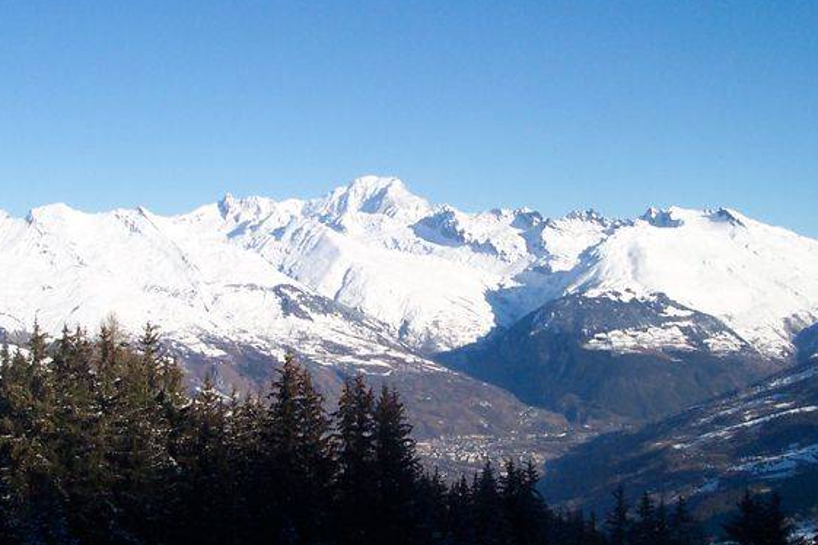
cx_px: 332
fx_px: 1386
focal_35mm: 61
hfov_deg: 32.8
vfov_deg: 22.3
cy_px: 243
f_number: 4.8
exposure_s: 1/1000
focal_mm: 8
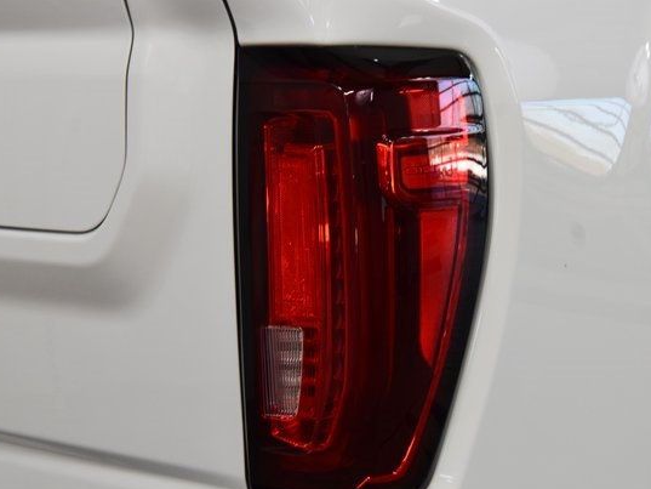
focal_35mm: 86
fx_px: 1618
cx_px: 333
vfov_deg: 17.2
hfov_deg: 22.8
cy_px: 258
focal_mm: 50
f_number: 8
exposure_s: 1/60
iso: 1600
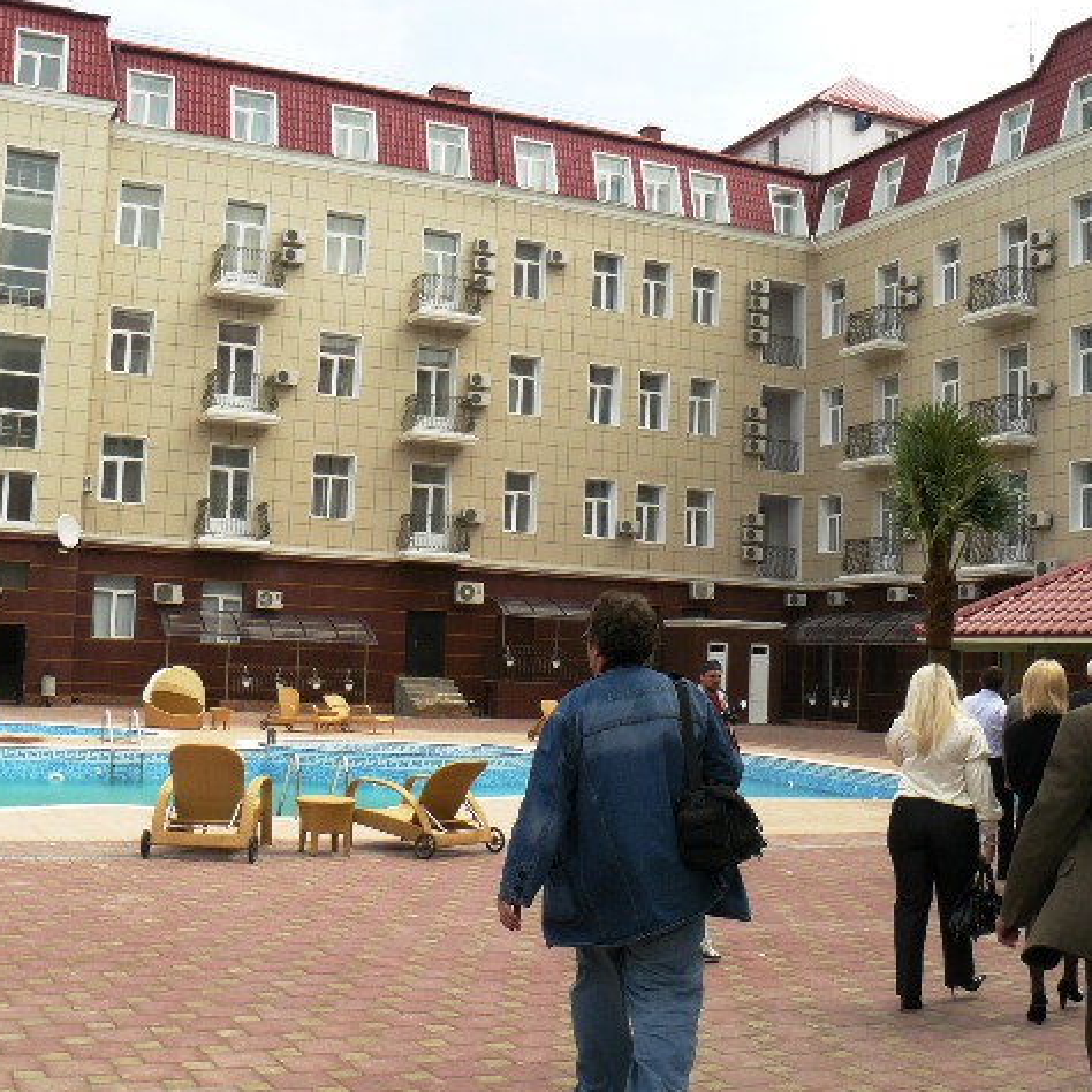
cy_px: 541
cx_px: 562
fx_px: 1535
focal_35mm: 43
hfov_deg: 39.2
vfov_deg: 39.2
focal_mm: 6
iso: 100
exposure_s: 1/320
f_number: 5.6
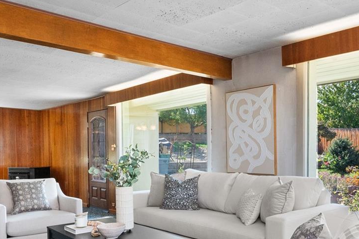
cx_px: 239
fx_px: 329
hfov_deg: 56.0
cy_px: 123
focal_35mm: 33
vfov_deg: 40.0
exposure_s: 1/5
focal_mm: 10
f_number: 9
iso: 200
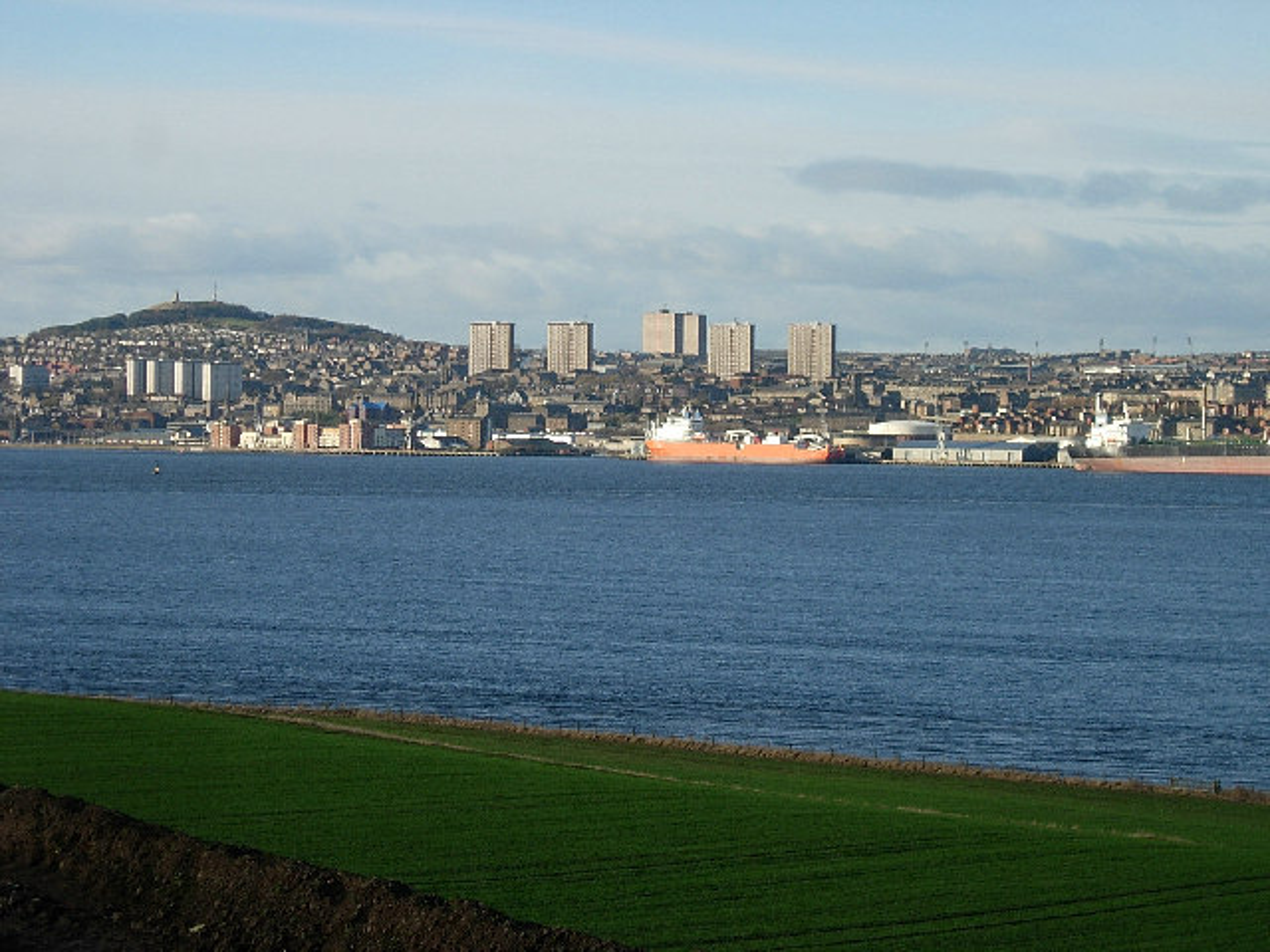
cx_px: 635
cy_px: 476
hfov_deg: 17.4
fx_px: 4146
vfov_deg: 13.1
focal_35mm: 113
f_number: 4.9
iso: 64
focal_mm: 23.4
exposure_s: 1/512
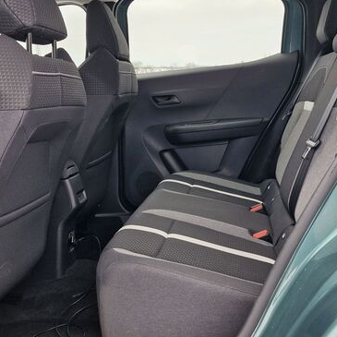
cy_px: 157
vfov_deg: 40.9
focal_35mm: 41
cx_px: 178
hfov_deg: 40.9
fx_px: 452
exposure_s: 1/180
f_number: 1.8
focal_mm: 5.54
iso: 64
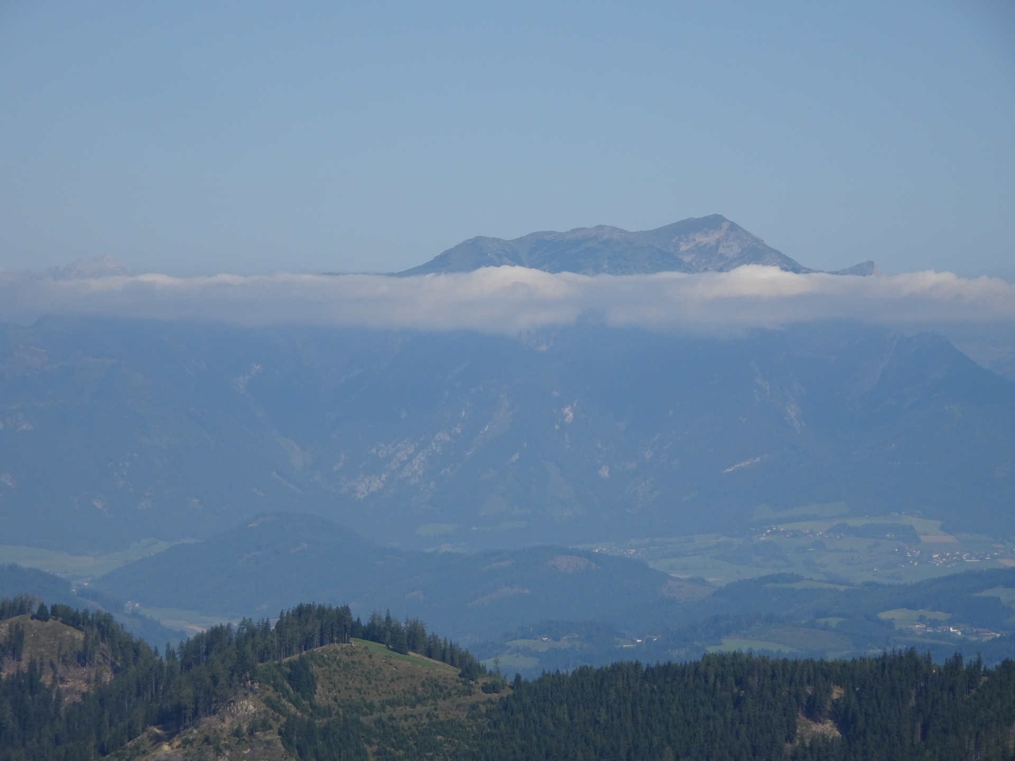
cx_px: 508
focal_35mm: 178
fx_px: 5219
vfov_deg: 8.3
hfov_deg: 11.1
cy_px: 380
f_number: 5.6
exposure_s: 1/640
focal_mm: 30.42
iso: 80
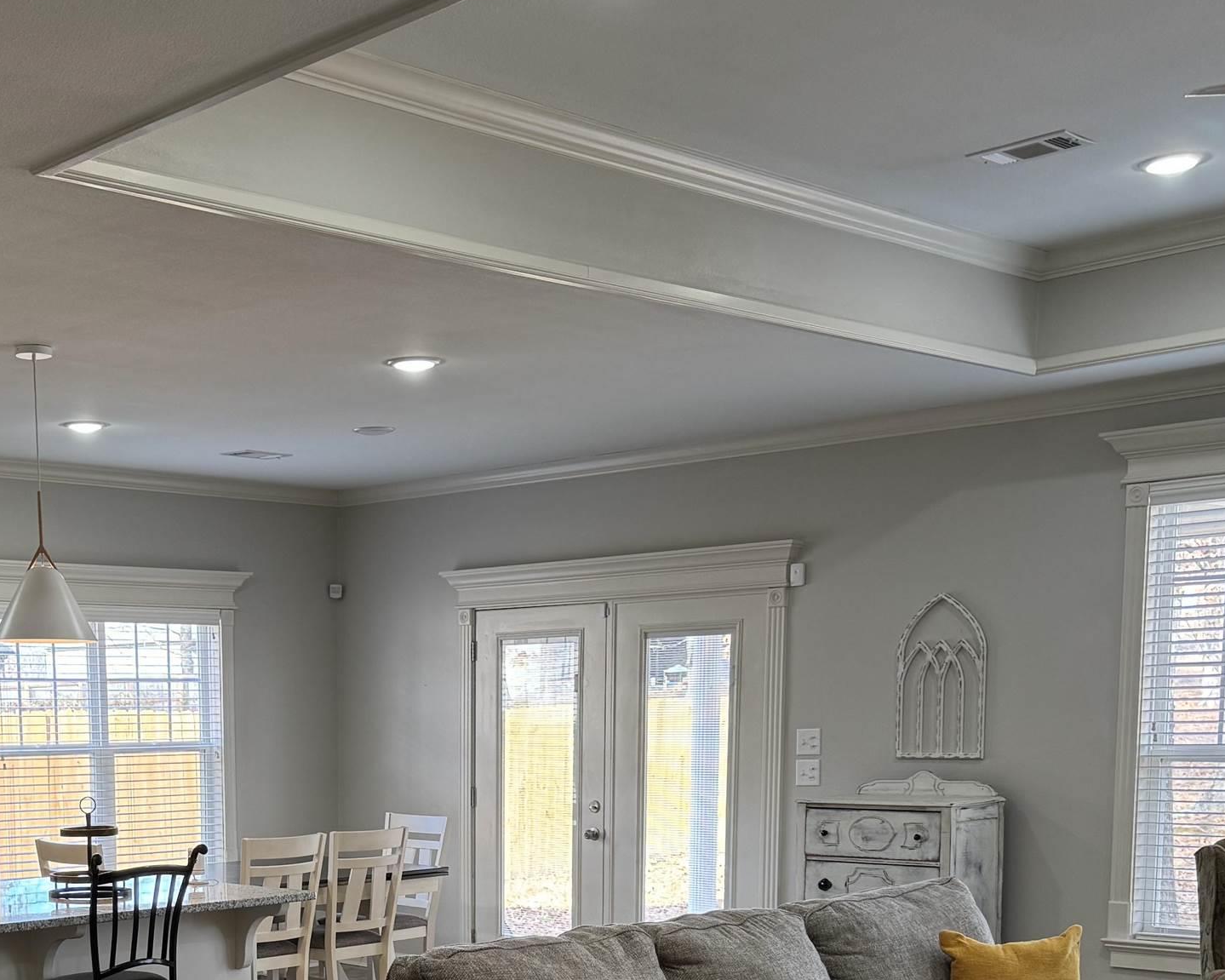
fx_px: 1813
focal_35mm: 50
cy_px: 926
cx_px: 283
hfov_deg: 36.3
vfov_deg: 28.8
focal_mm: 6.86
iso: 125
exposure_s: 1/60
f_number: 1.78
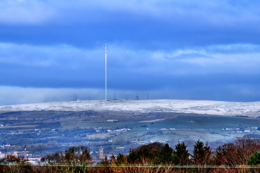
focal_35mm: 570
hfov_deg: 3.6
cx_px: 130
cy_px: 86
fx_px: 4111
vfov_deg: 2.4
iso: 200
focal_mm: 380
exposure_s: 1/800
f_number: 9
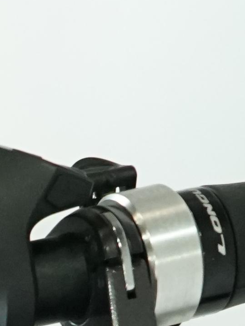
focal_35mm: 257
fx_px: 2424
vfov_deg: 7.1
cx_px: -629
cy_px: 902
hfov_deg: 5.3
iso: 2500
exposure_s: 1/200
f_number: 6.3
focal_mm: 32
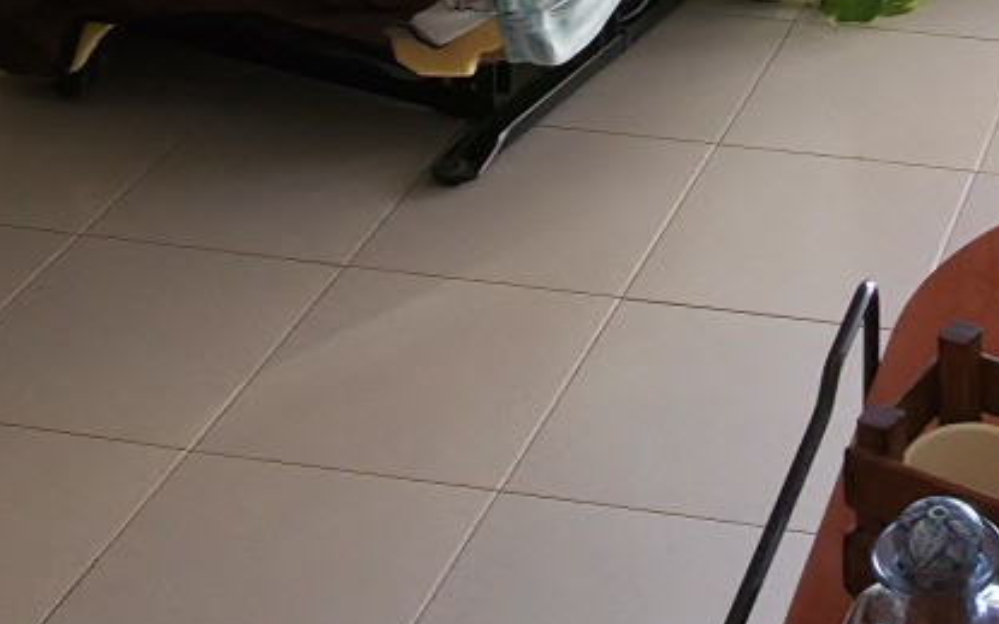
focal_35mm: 85
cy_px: -964
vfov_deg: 11.8
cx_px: 1071
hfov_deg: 23.1
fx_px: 2313
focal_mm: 2.2
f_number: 1.9
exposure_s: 1/157
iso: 25
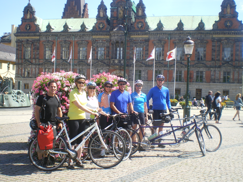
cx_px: 117
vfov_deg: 32.2
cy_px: 90
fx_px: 316
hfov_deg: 42.1
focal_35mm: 45
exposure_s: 1/160
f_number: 4.9
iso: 50
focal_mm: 7.4
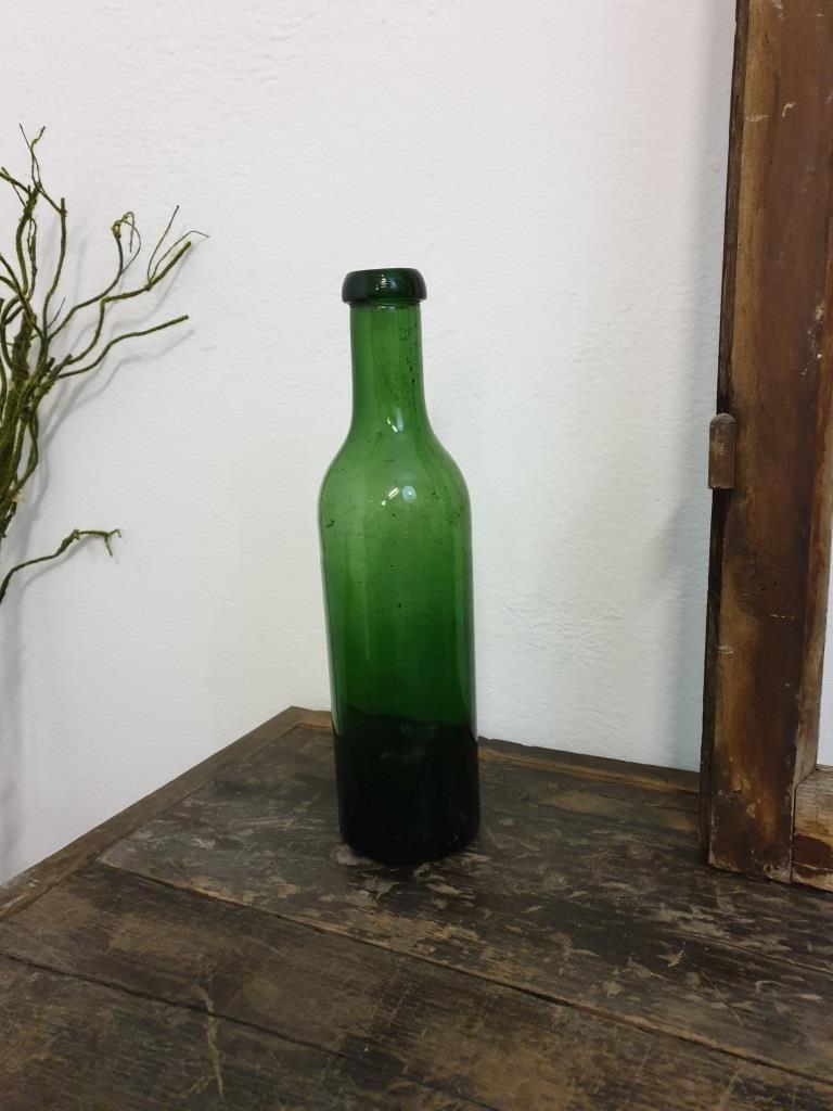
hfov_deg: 53.1
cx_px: 416
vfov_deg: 67.3
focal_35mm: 26
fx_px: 834
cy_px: 556
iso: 400
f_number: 1.5
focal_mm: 4.3
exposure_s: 1/50
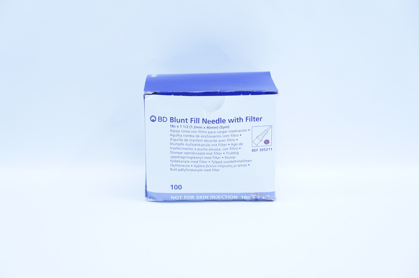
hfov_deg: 41.2
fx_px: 558
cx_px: 210
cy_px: 139
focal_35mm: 48
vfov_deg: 28.0
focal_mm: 32
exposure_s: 1/160
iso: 800
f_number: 5
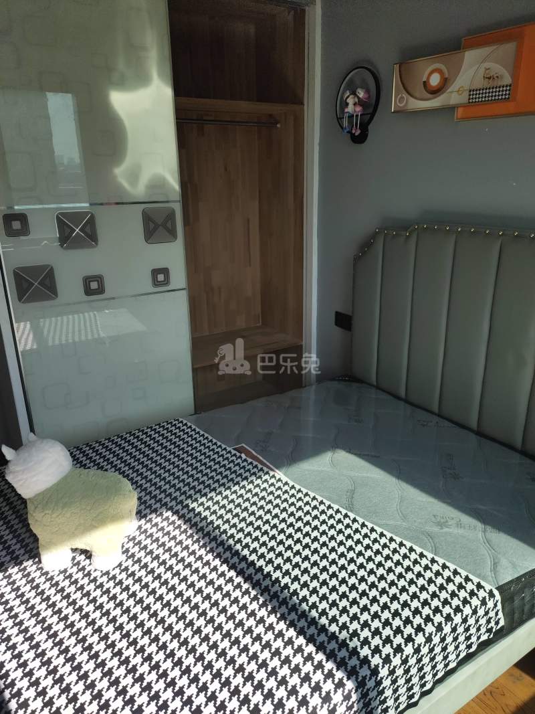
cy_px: 357
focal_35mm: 23
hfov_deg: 58.9
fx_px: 474
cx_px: 268
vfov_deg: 73.9
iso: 56
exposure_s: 1/949
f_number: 1.79
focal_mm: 4.76
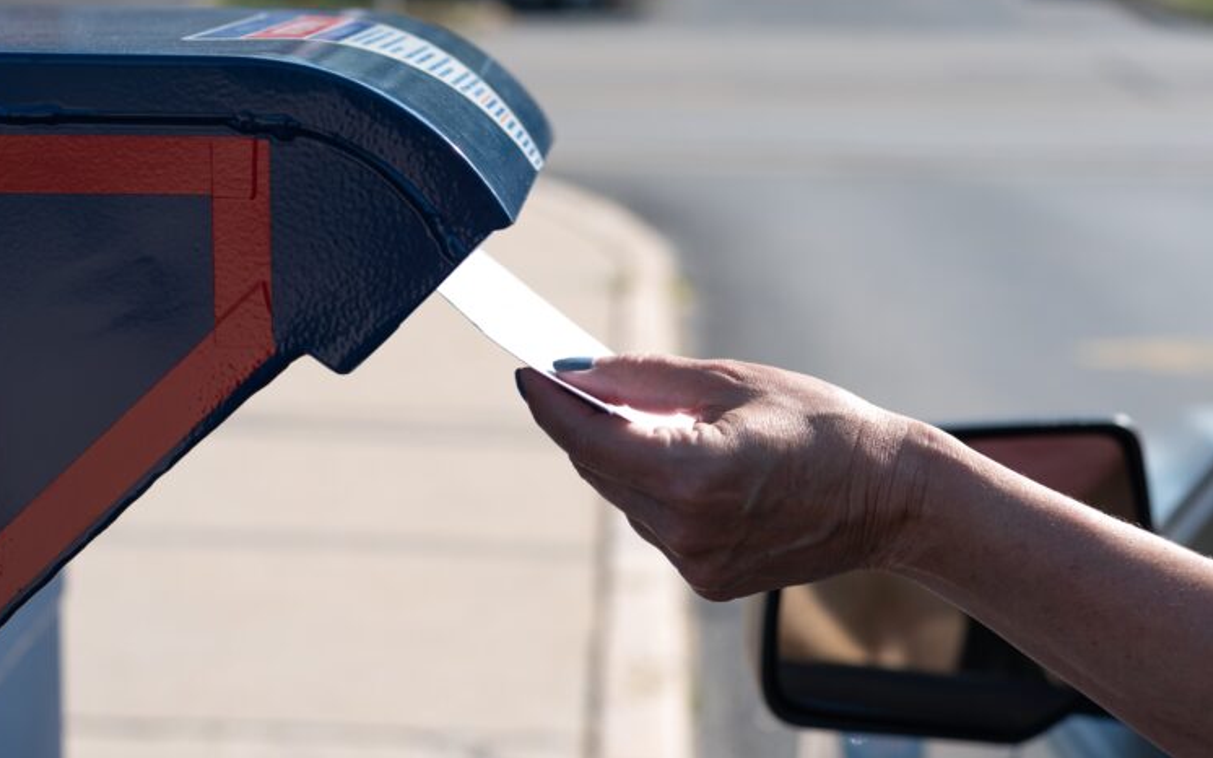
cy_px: 431
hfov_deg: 29.4
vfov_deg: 18.6
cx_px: 605
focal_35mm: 70
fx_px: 2314
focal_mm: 50
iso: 100
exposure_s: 1/640
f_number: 3.5
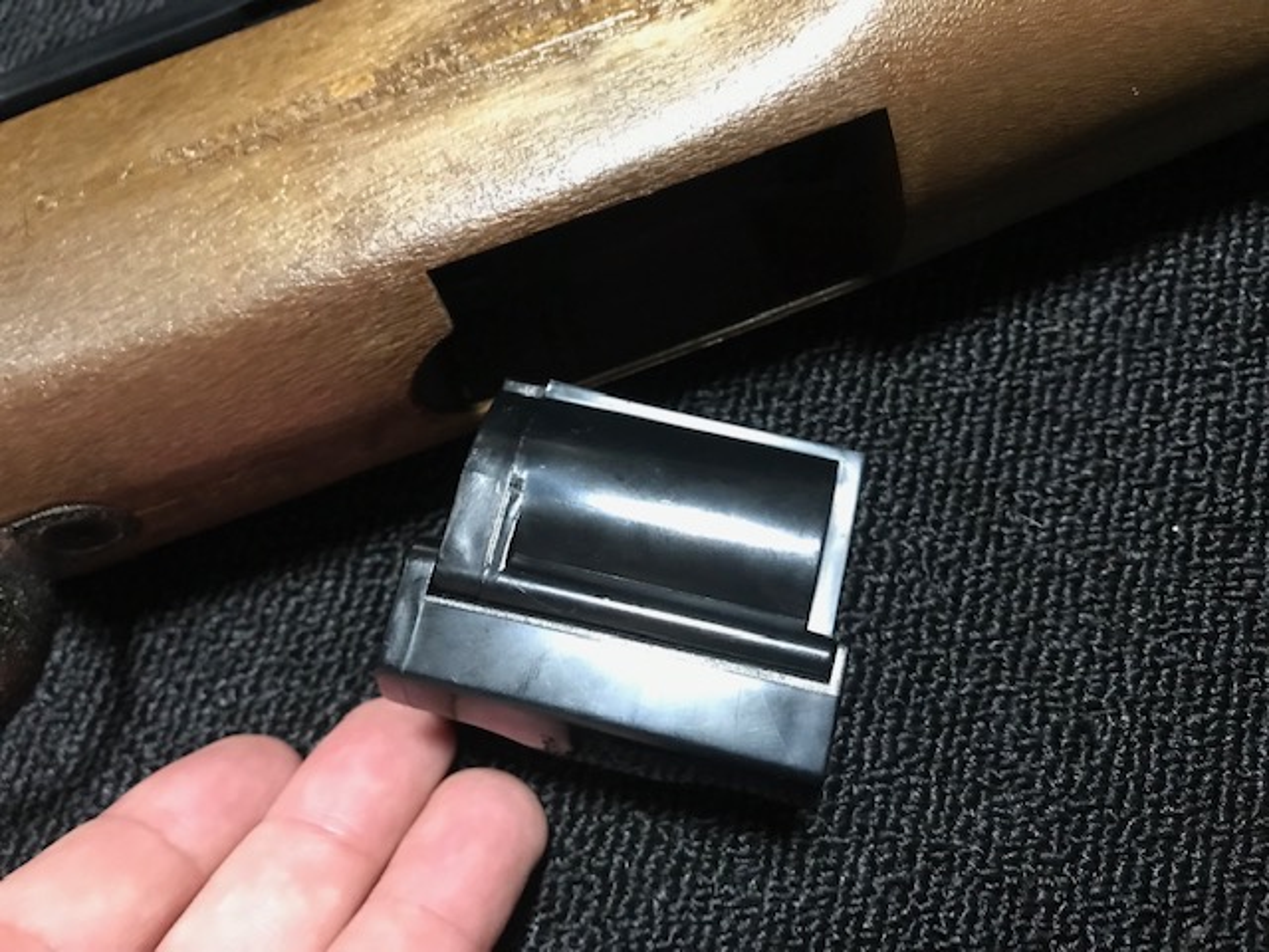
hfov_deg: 63.4
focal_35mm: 28
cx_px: 634
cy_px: 476
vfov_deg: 49.7
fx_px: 1026
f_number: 1.8
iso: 100
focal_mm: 3.99
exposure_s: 1/7
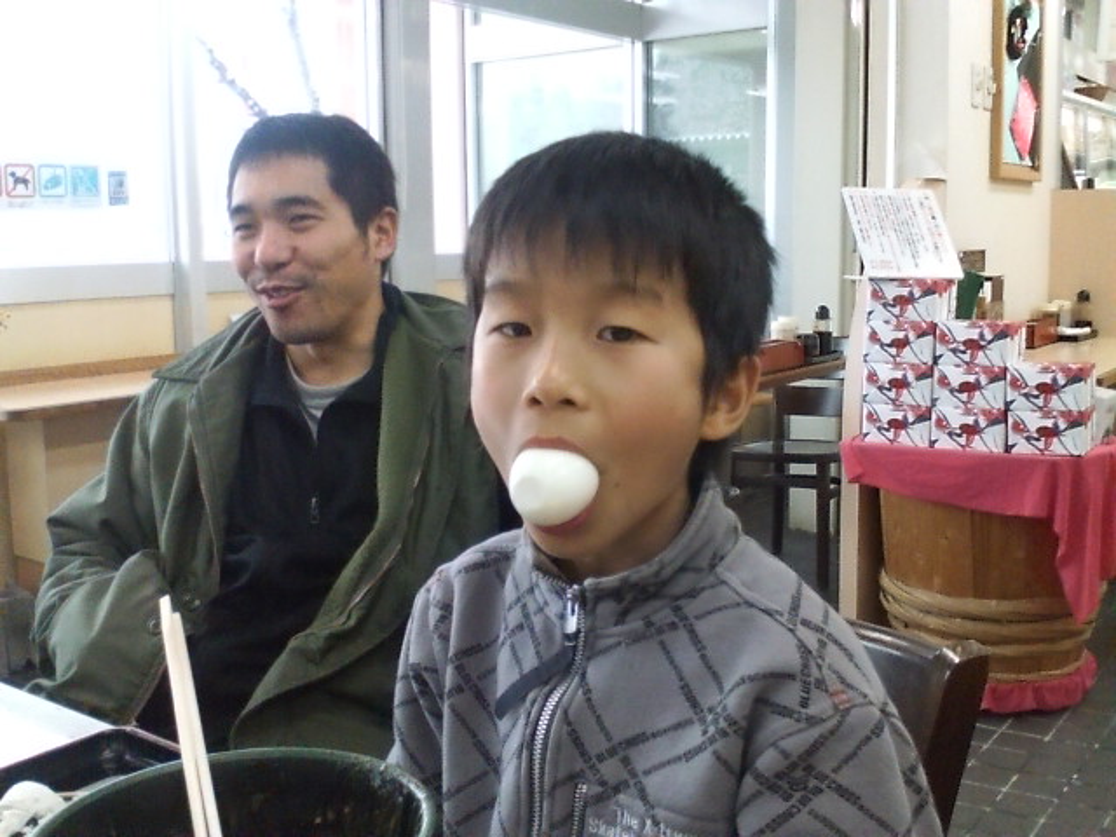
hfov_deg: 61.7
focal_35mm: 29
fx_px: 935
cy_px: 418
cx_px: 558
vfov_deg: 48.2
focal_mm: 3.73
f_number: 3.5
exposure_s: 1/83.3
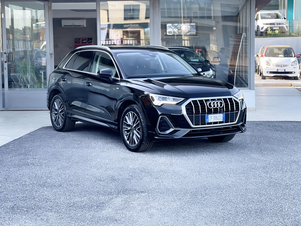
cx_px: 150
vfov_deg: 22.9
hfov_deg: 30.3
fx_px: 557
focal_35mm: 64
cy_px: 113
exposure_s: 1/121
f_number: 2.2
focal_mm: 7.5
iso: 50
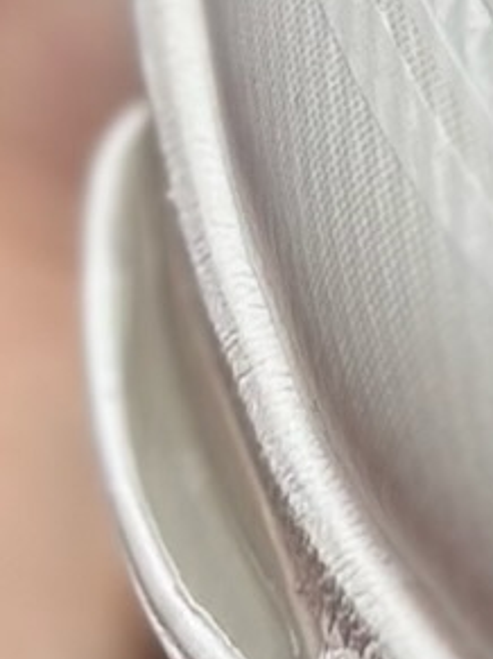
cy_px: -693
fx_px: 6423
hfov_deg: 4.3
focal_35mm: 338
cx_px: 1067
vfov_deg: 5.7
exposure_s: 1/1157
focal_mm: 6.86
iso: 80
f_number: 1.78
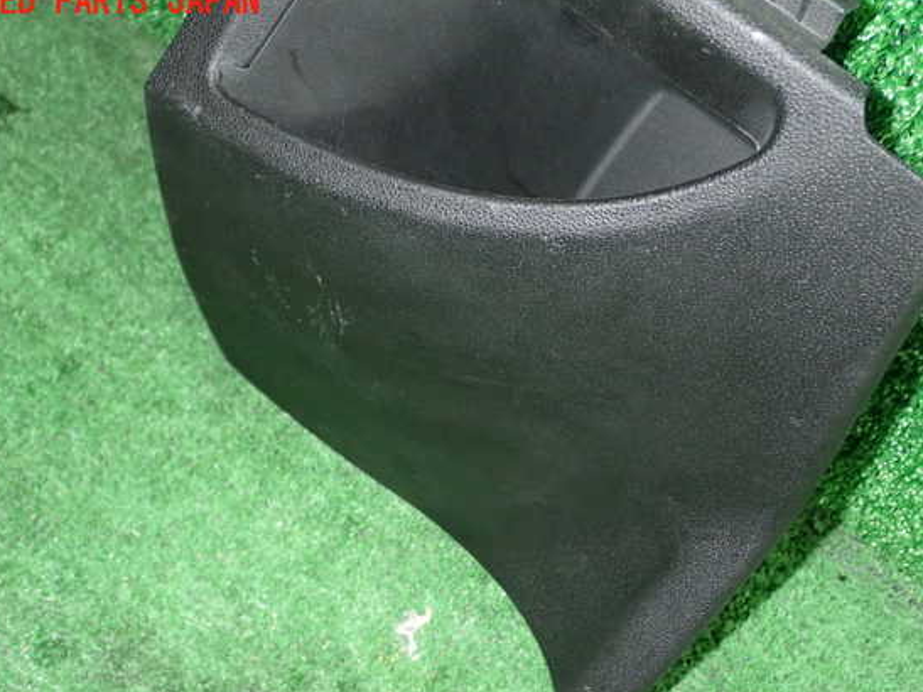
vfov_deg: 32.2
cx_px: 459
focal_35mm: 45
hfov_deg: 42.1
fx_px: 1200
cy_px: 361
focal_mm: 7.31
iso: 800
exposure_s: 1/40
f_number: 8
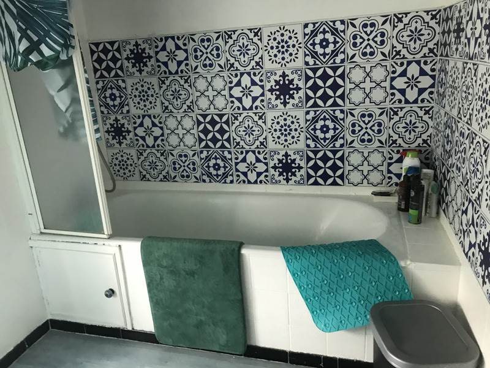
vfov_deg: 49.7
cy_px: 184
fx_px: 396
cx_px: 245
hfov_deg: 63.4
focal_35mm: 28
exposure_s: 1/17
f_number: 1.8
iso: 100
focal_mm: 3.99
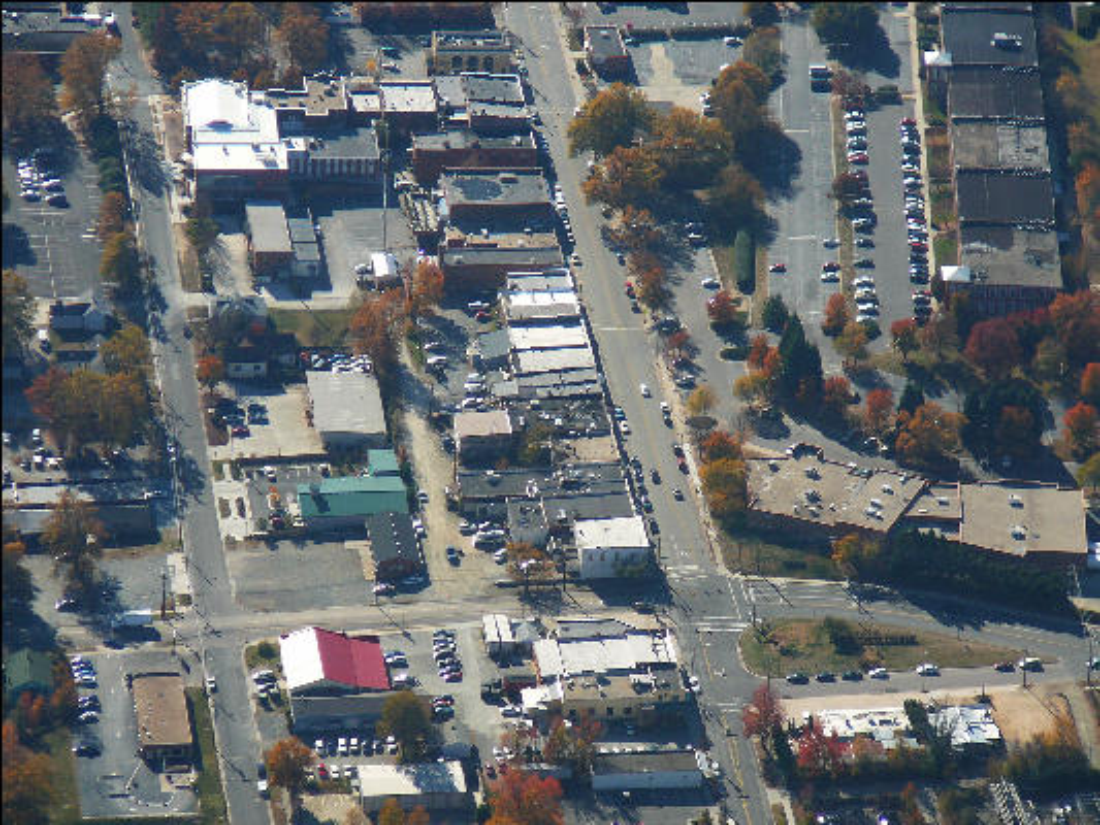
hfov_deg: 8.6
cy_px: 412
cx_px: 550
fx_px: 7279
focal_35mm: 229
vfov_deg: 6.5
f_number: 4.1
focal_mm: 34.1
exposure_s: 1/500
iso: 80
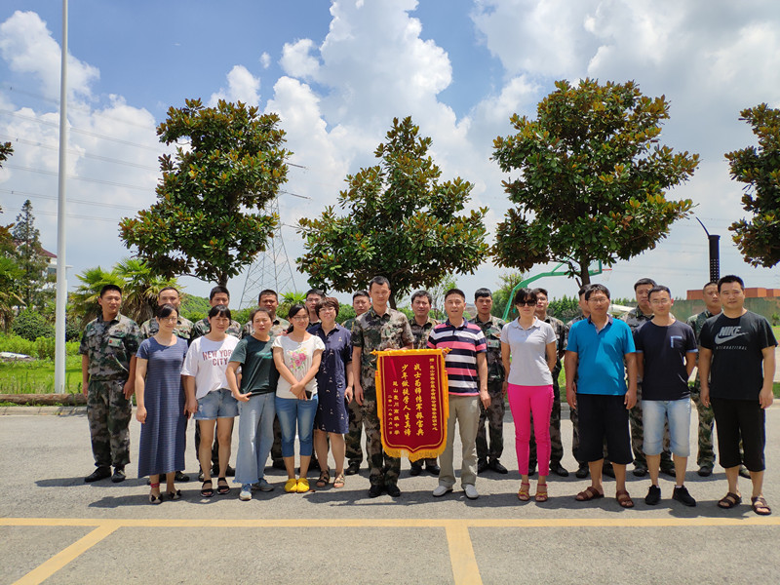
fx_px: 473
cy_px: 292
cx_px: 390
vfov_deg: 63.4
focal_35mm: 21
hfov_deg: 79.0
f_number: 1.8
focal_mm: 4.22
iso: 100
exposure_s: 1/4219
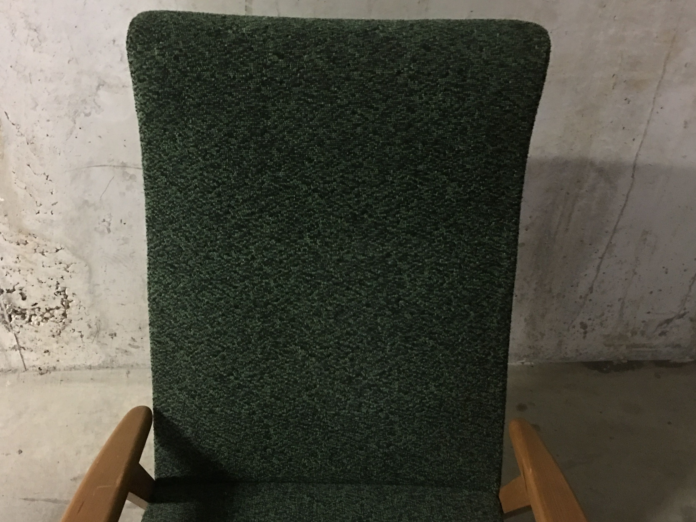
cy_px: 275
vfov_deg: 40.7
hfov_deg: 52.6
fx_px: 704
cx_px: 334
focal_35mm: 35
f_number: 2.2
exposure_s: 1/4
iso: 160
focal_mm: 4.15
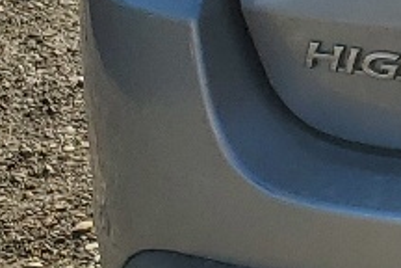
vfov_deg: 6.7
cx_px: 1223
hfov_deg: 8.5
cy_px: -264
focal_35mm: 200
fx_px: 2228
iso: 50
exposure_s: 1/3333
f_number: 1.5
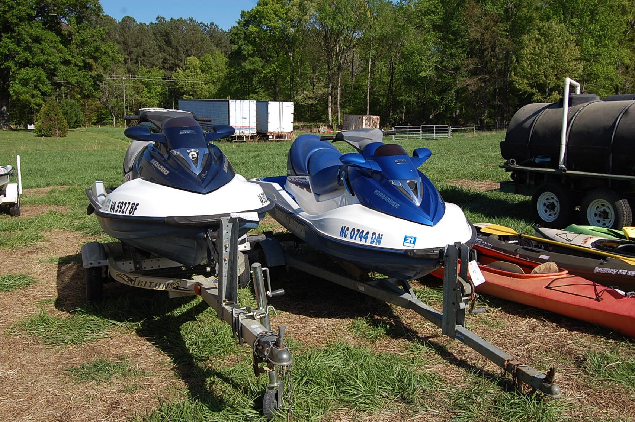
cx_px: 318
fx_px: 608
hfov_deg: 55.1
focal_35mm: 34
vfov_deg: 38.3
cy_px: 211
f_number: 10
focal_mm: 23
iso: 200
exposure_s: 1/400
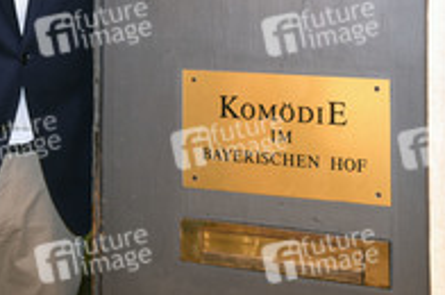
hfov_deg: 17.5
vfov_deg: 11.7
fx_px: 1419
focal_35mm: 115
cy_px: -27
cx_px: 33
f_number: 6.3
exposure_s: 1/60
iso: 3200
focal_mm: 50
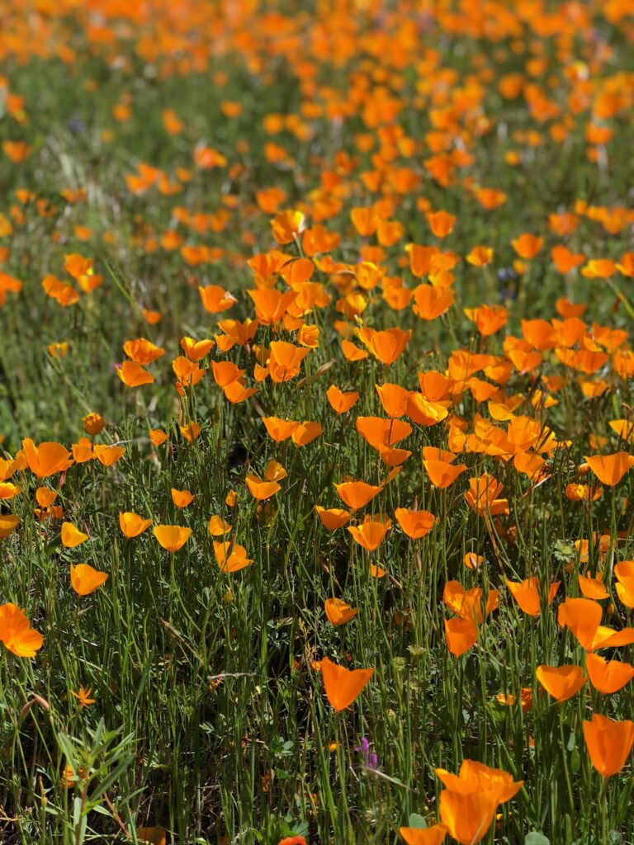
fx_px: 1392
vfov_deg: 33.8
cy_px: 422
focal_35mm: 57
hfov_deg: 25.7
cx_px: 317
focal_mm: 6.6
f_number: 2.8
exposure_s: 1/495
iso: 20
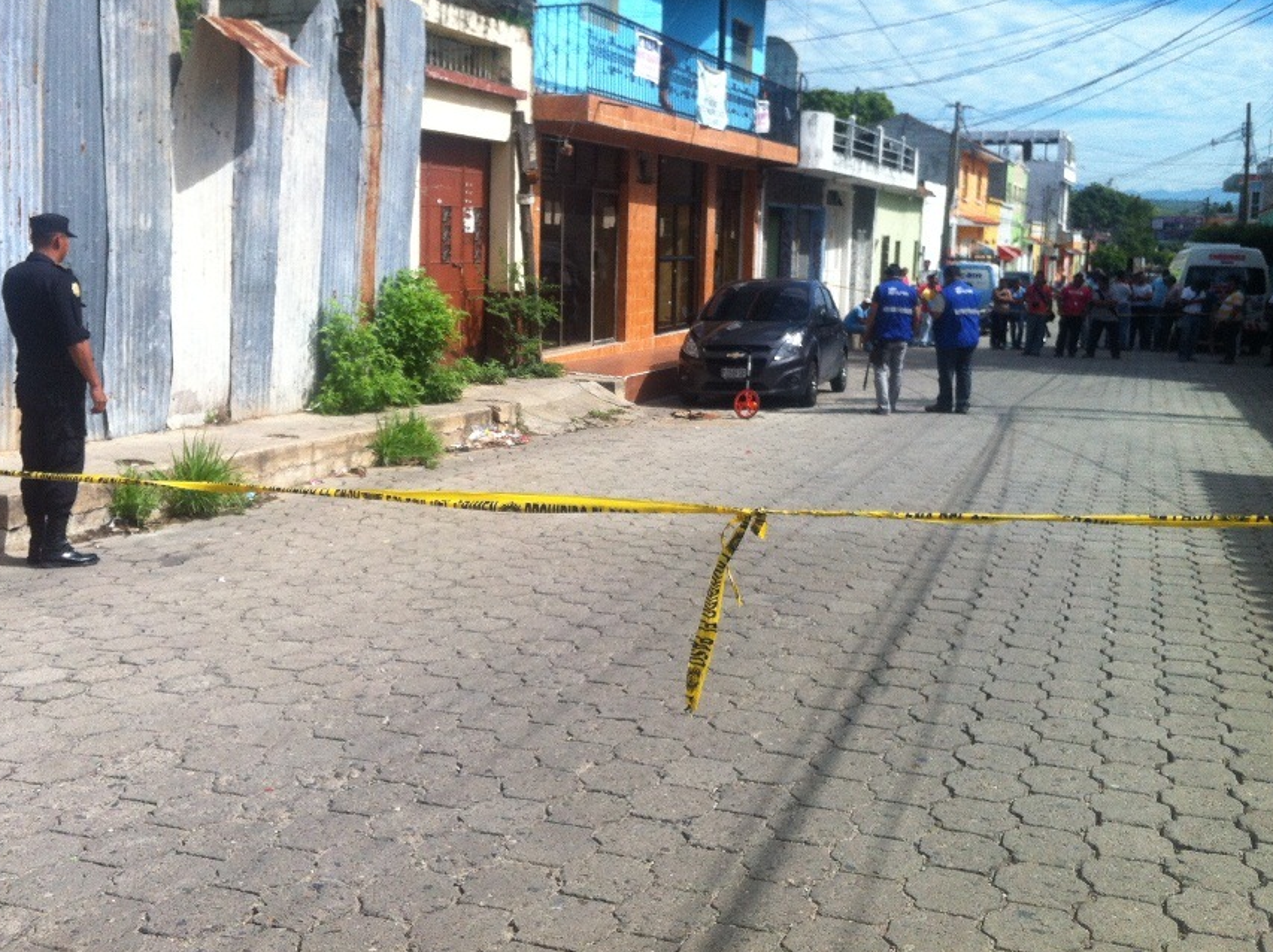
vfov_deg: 34.2
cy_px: 413
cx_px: 549
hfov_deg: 44.7
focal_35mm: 42
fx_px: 1543
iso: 80
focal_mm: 3.85
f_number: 2.8
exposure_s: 1/1774
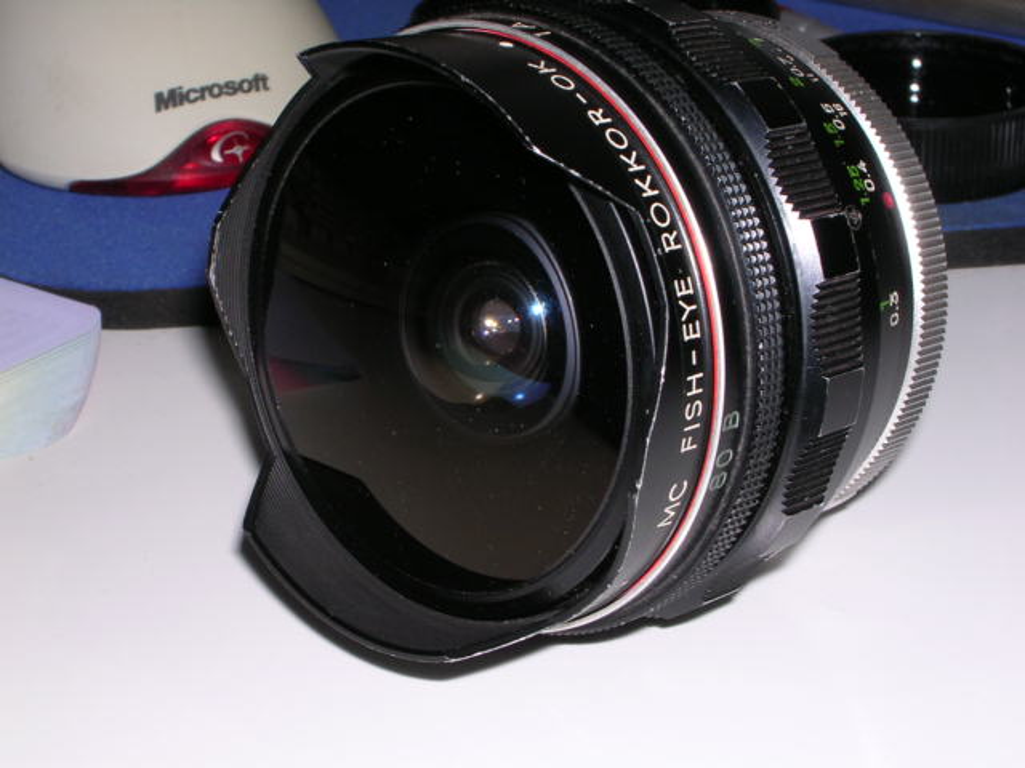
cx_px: 512
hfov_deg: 25.7
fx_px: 2250
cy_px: 384
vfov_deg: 19.4
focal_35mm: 76
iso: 100
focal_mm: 11.6
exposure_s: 1/60.1
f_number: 7.7
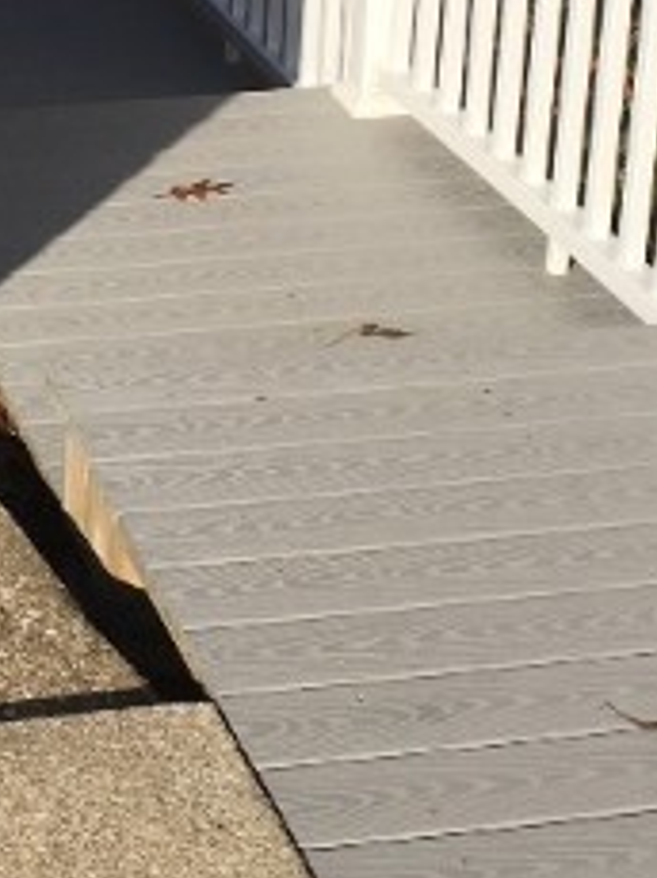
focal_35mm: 97
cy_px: 57
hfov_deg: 15.0
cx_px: 38
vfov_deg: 19.8
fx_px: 2459
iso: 25
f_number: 2.2
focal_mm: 4.15
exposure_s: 1/2959
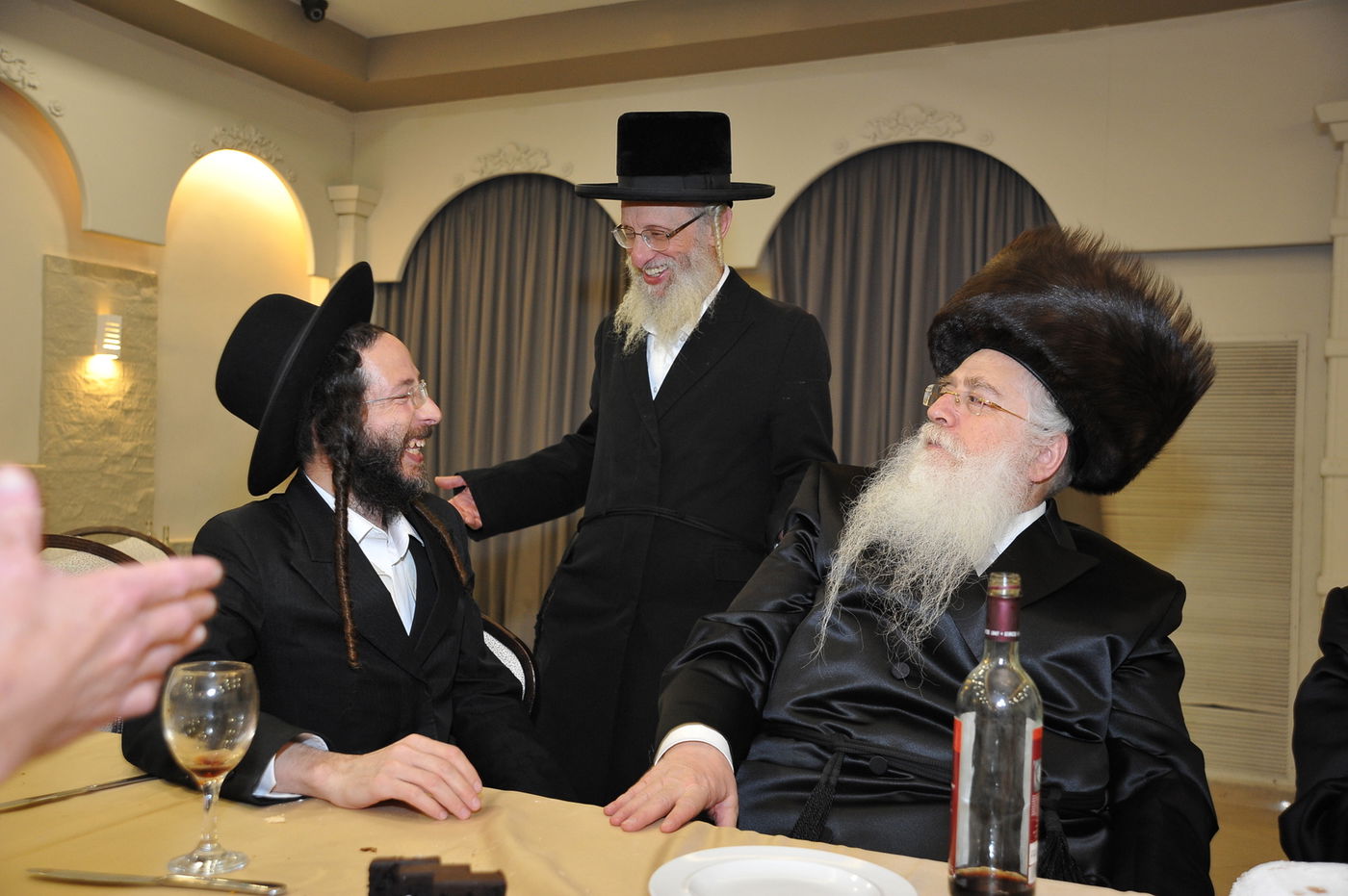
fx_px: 1309
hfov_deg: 54.5
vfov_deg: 37.8
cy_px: 448
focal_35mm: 35
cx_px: 674
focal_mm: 35
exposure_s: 1/100
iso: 1600
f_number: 4
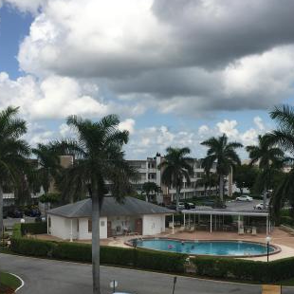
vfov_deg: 32.0
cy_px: 190
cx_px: 183
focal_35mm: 53
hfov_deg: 32.1
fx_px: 509
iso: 25
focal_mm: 4.15
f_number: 2.2
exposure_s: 1/2137
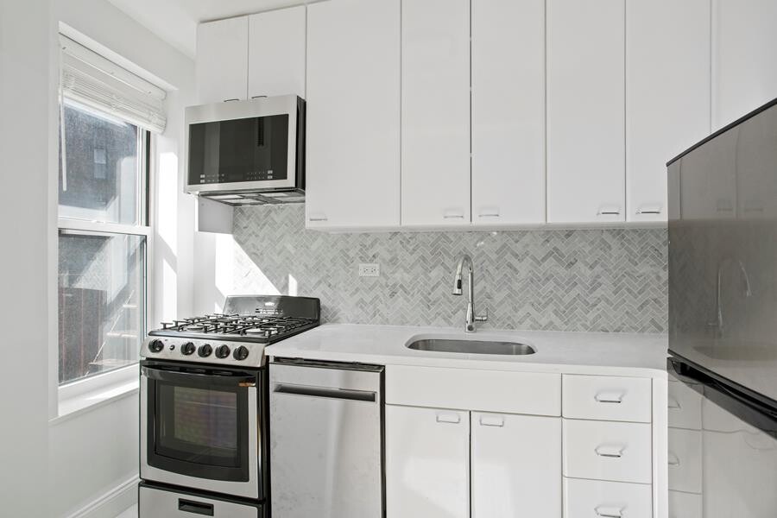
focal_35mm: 17
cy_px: 259
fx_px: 367
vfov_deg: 70.4
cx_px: 388
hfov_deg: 93.3
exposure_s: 1/13
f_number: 8
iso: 125
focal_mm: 17
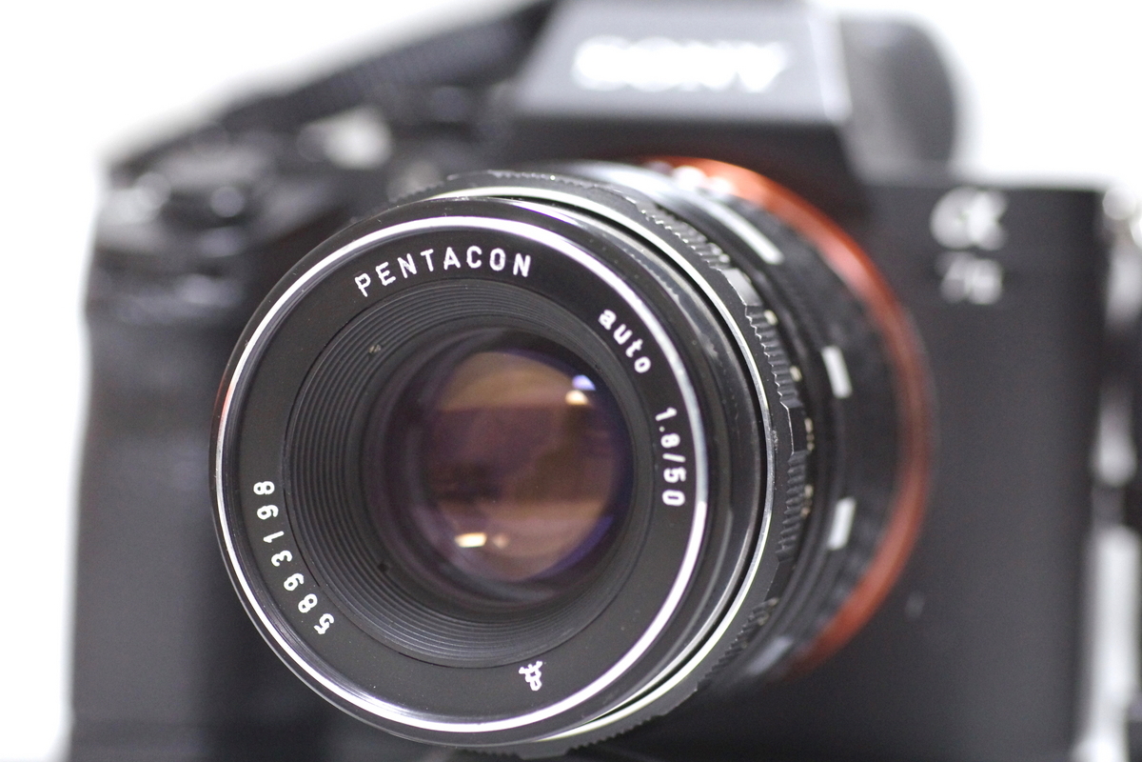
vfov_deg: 13.0
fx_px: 3331
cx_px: 571
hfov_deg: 19.5
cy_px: 381
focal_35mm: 105
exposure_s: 1/40
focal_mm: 70
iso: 2500
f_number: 3.2
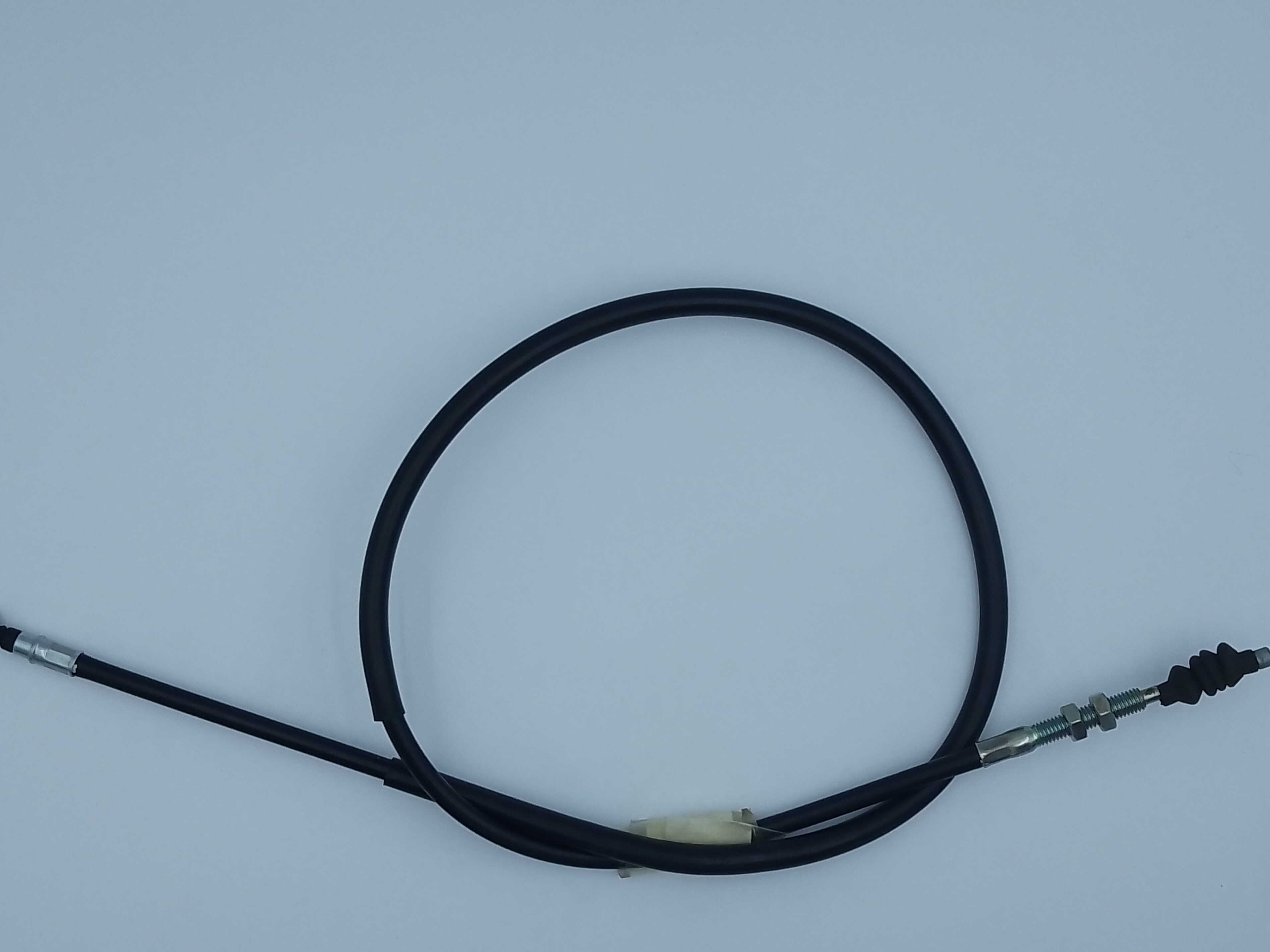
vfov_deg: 28.0
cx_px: 630
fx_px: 1908
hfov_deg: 36.8
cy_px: 492
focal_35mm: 52
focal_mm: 3.69
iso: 50
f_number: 1.8
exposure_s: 1/565
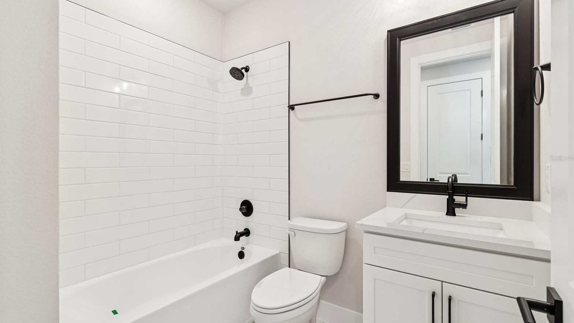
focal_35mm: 16
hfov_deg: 99.4
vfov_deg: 67.1
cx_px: 290
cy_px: 158
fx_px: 244
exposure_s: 1/3.33
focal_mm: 10
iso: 100
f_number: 7.1
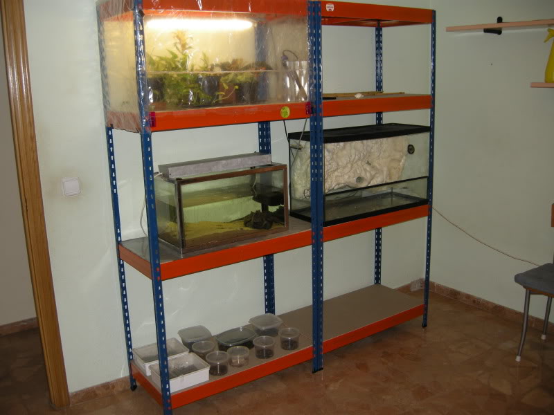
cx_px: 277
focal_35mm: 35
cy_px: 208
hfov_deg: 52.6
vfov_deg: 40.7
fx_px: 560
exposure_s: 1/30
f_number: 2.7
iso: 64
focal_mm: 7.5
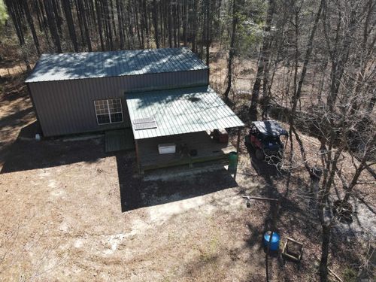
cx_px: 188
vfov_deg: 56.8
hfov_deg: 71.6
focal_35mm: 24
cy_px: 141
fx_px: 261
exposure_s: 1/15
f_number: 2.8
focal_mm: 4.5
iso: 110
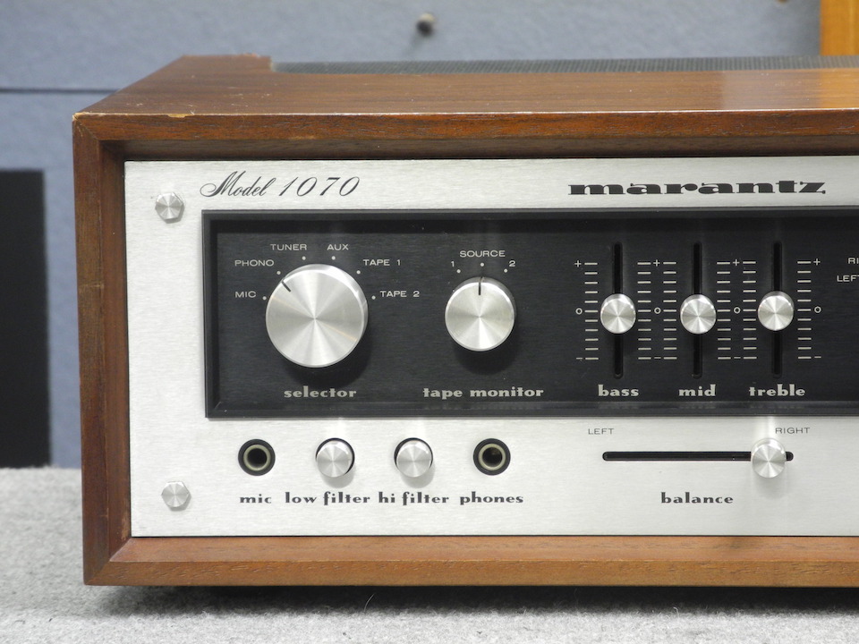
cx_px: 430
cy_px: 322
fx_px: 4963
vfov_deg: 7.4
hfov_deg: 9.9
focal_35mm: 200
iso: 400
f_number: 5.6
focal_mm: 42.6
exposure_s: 1/7.2
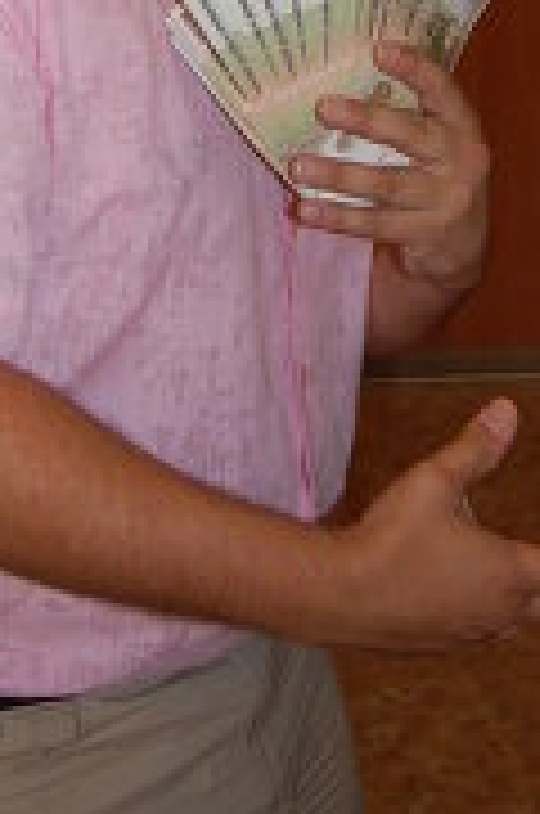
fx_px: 1604
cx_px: 380
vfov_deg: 27.0
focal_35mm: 71
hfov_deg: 19.0
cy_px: 13
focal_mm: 22
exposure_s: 1/60
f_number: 3.8
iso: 400
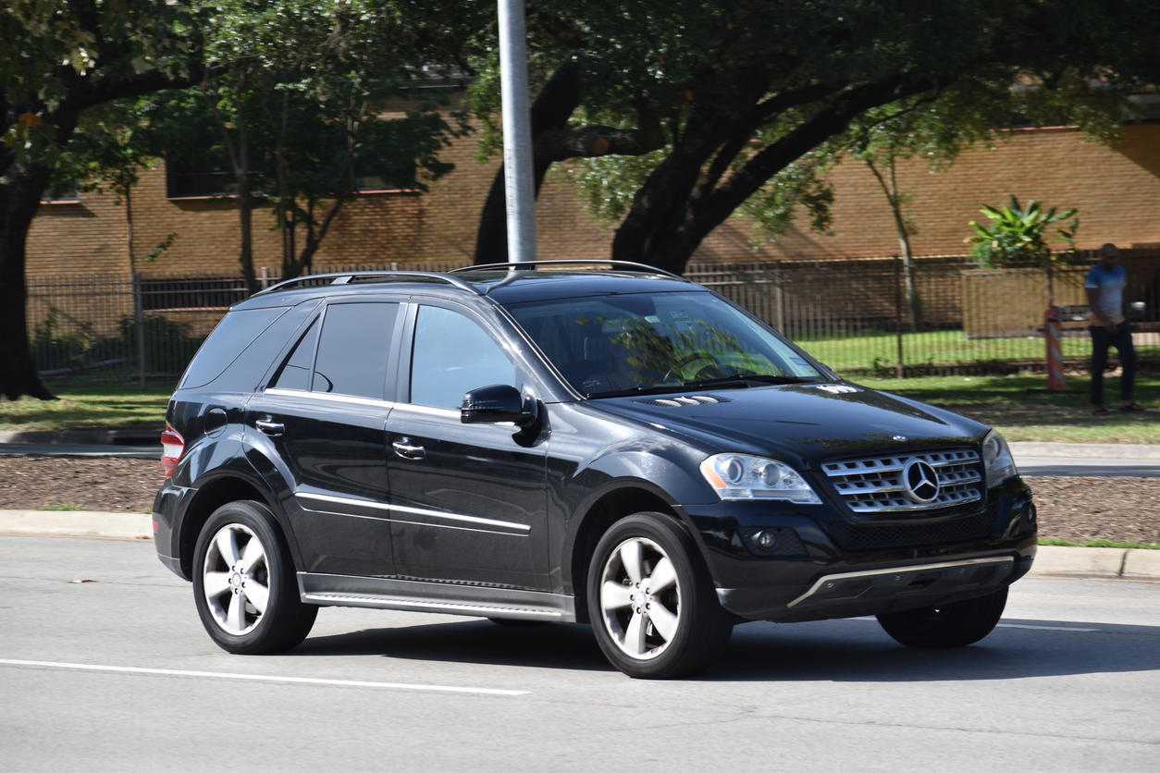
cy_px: 386
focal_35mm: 165
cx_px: 580
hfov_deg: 12.5
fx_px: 5316
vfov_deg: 8.3
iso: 200
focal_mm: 110
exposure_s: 1/500
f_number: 7.1
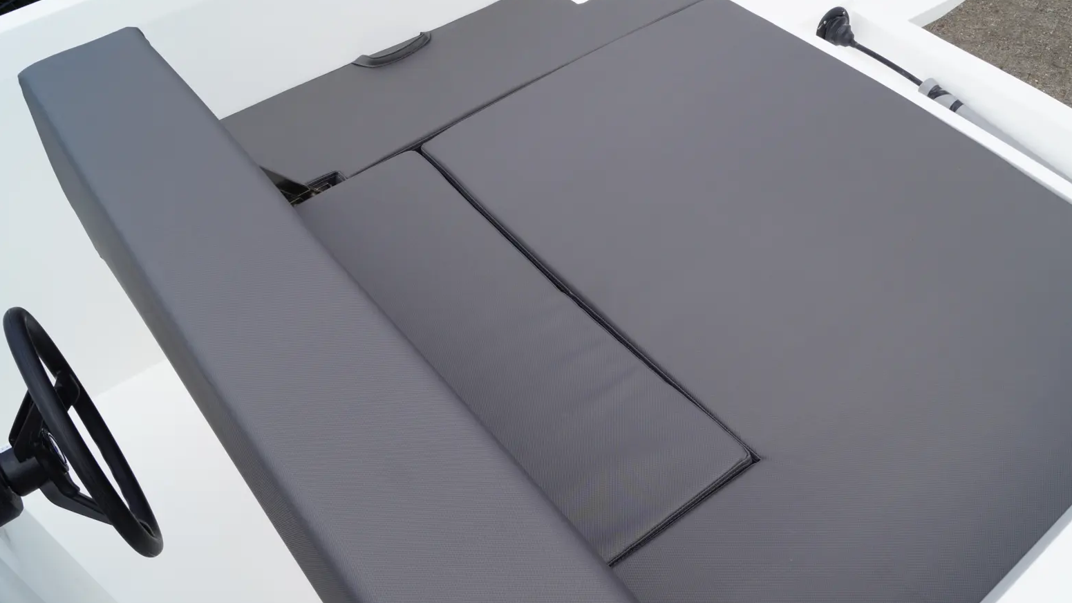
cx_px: 606
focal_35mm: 35
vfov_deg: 33.6
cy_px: 346
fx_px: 995
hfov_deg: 56.4
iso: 100
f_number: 9
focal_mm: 18
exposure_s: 1/125
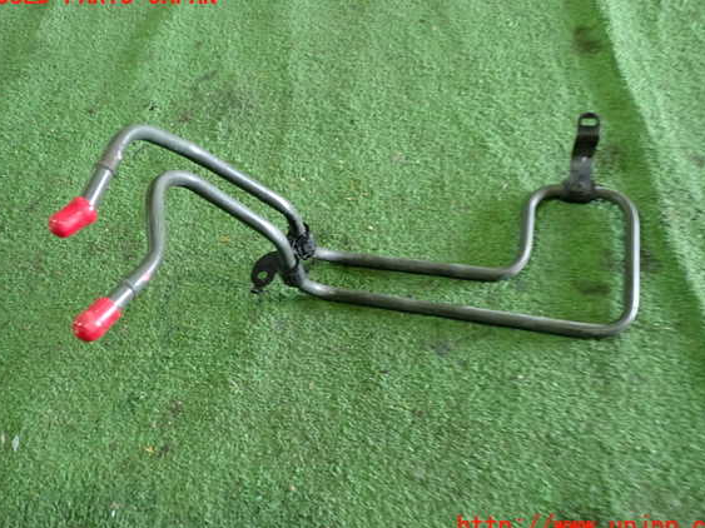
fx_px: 652
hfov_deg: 56.8
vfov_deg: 44.1
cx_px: 364
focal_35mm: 32
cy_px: 261
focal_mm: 5.4
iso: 400
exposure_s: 1/30
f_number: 2.3
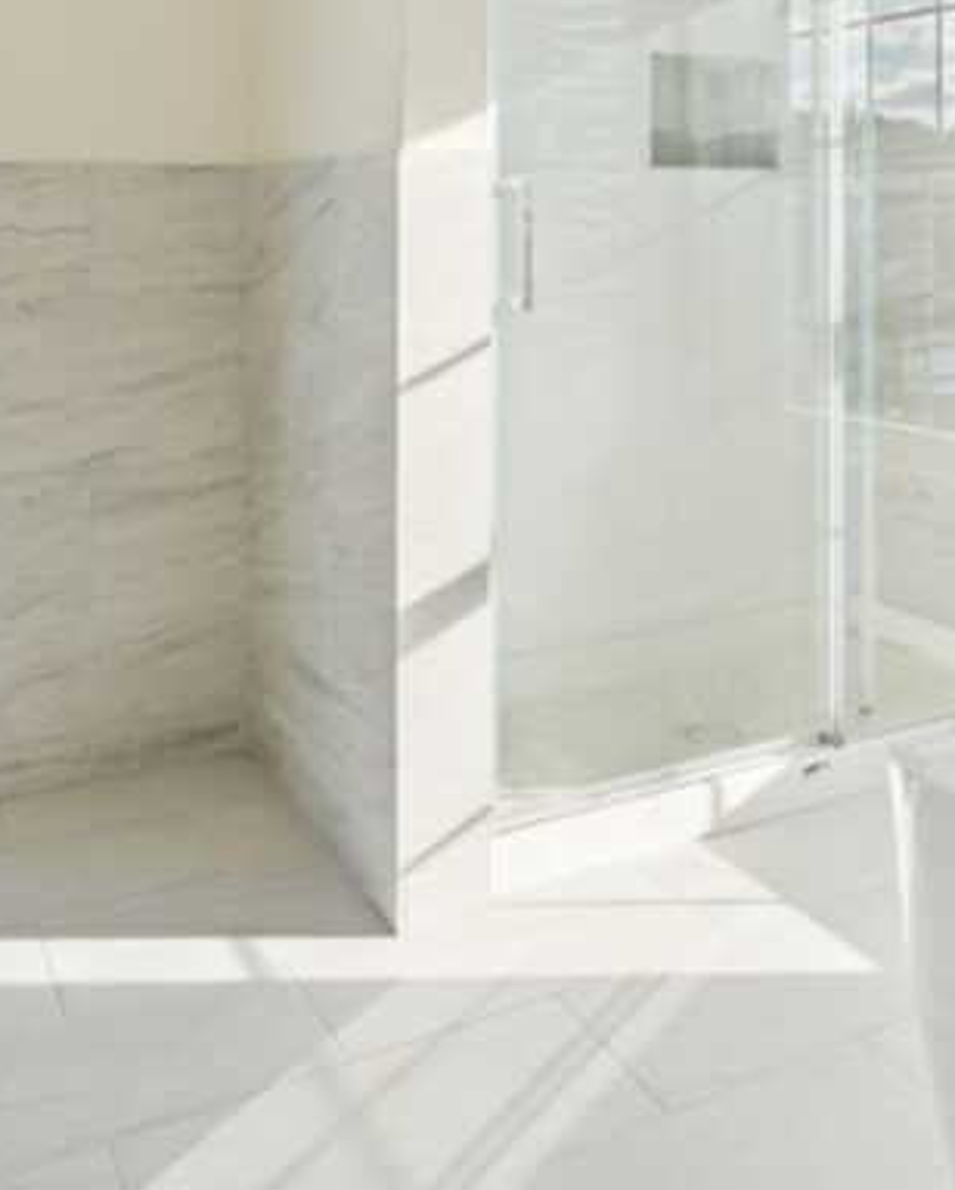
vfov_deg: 42.3
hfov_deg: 35.9
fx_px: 1455
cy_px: 215
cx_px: 660
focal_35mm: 41
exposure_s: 1/60
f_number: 9
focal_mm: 16.5
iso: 100
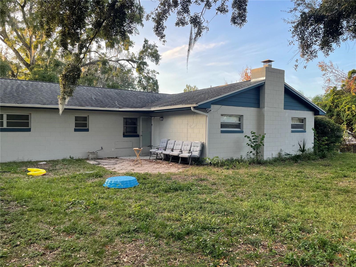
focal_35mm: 26
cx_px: 178
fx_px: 267
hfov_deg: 67.3
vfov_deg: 53.1
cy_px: 134
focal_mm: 4.2
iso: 32
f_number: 1.6
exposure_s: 1/421
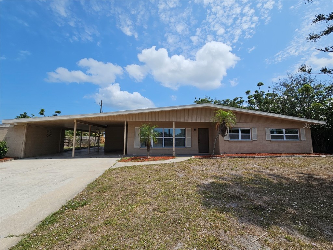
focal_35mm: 13
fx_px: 125
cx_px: 166
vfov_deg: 89.9
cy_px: 125
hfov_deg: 106.2
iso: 50
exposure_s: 1/3737
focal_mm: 2.2
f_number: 2.2
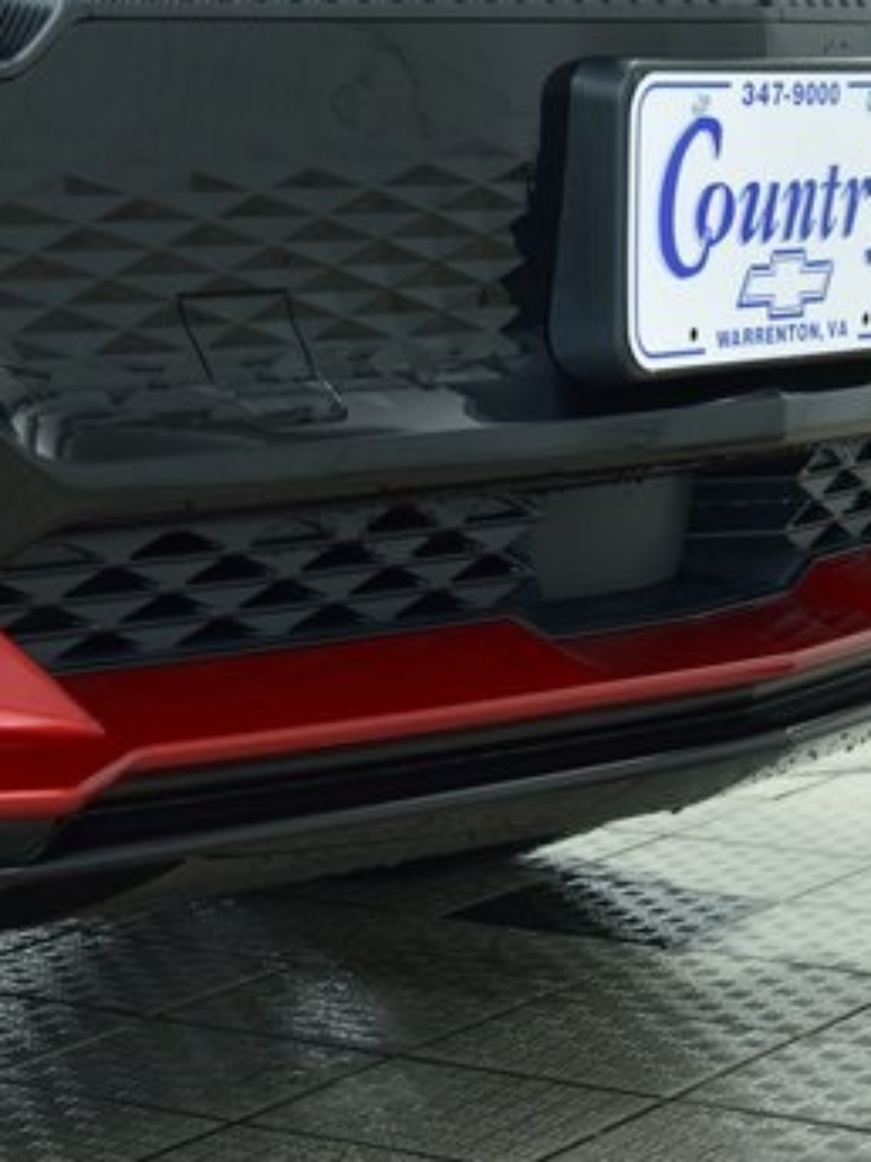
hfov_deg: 12.2
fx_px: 4056
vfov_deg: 16.3
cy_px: 535
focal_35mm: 121
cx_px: 159
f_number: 6.3
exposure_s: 1/15
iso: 720
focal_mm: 45
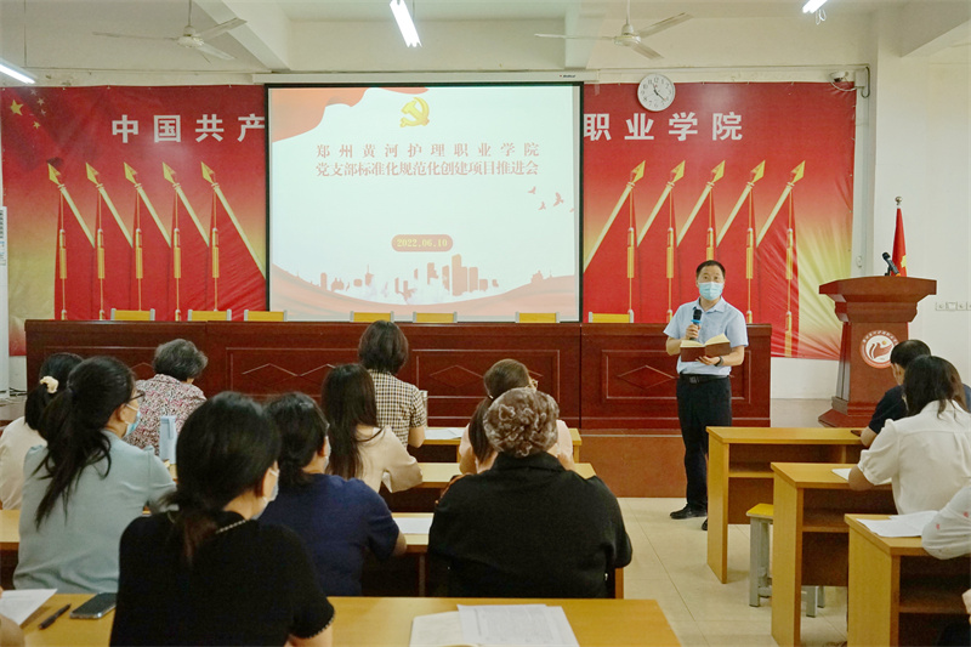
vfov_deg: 40.0
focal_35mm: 33
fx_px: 890
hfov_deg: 57.2
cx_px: 486
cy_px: 324
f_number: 4
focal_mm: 33
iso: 2500
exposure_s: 1/250
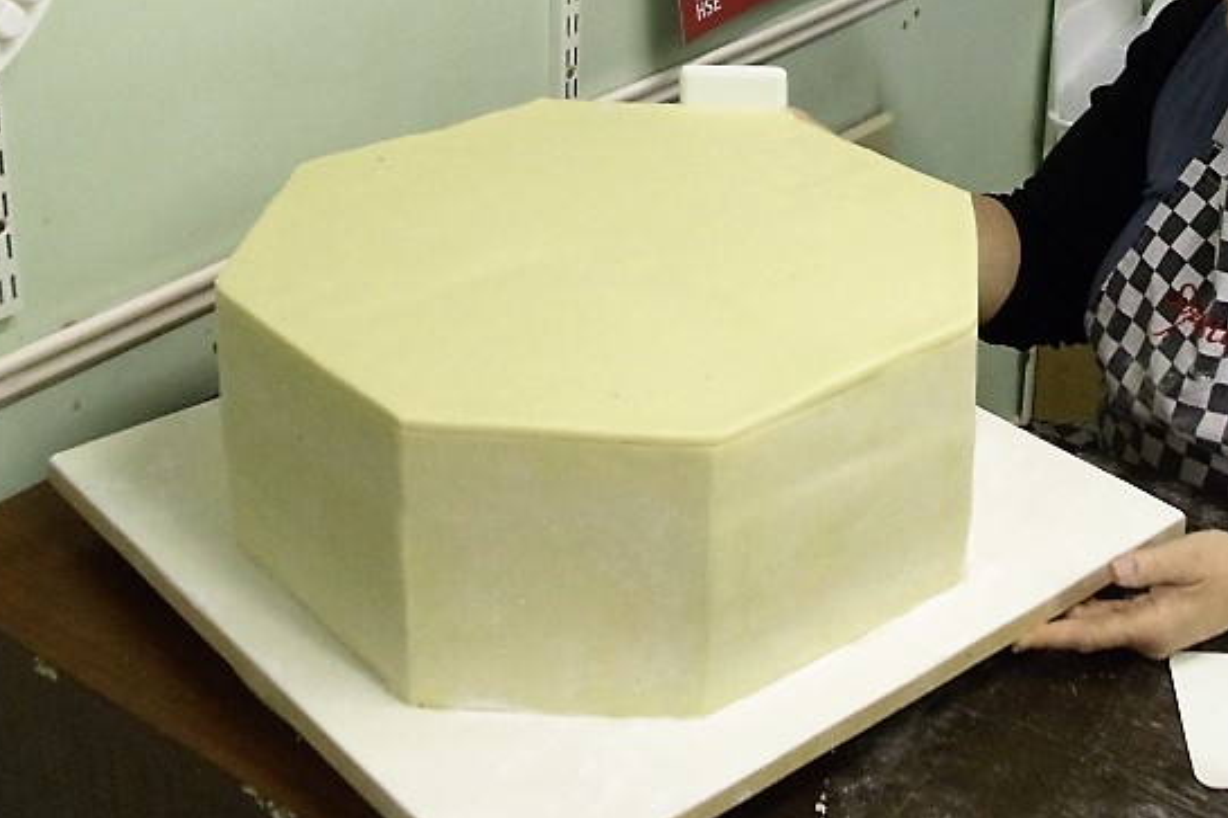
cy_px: 45
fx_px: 2864
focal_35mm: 84
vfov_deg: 16.0
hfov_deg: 24.1
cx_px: 768
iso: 400
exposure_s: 1/30
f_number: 3.5
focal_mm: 6
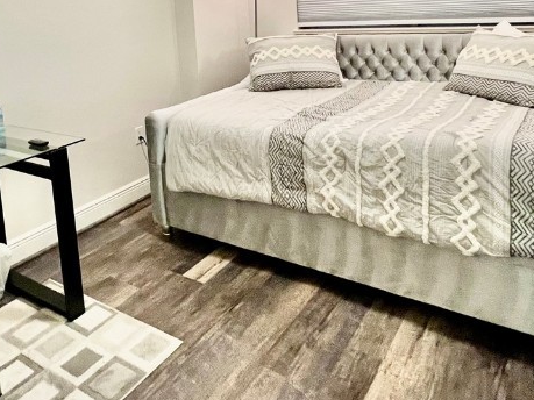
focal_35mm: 29
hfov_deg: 61.6
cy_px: 35
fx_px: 447
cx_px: 250
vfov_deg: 43.7
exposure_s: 1/60
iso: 320
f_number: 1.8
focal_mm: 1.57
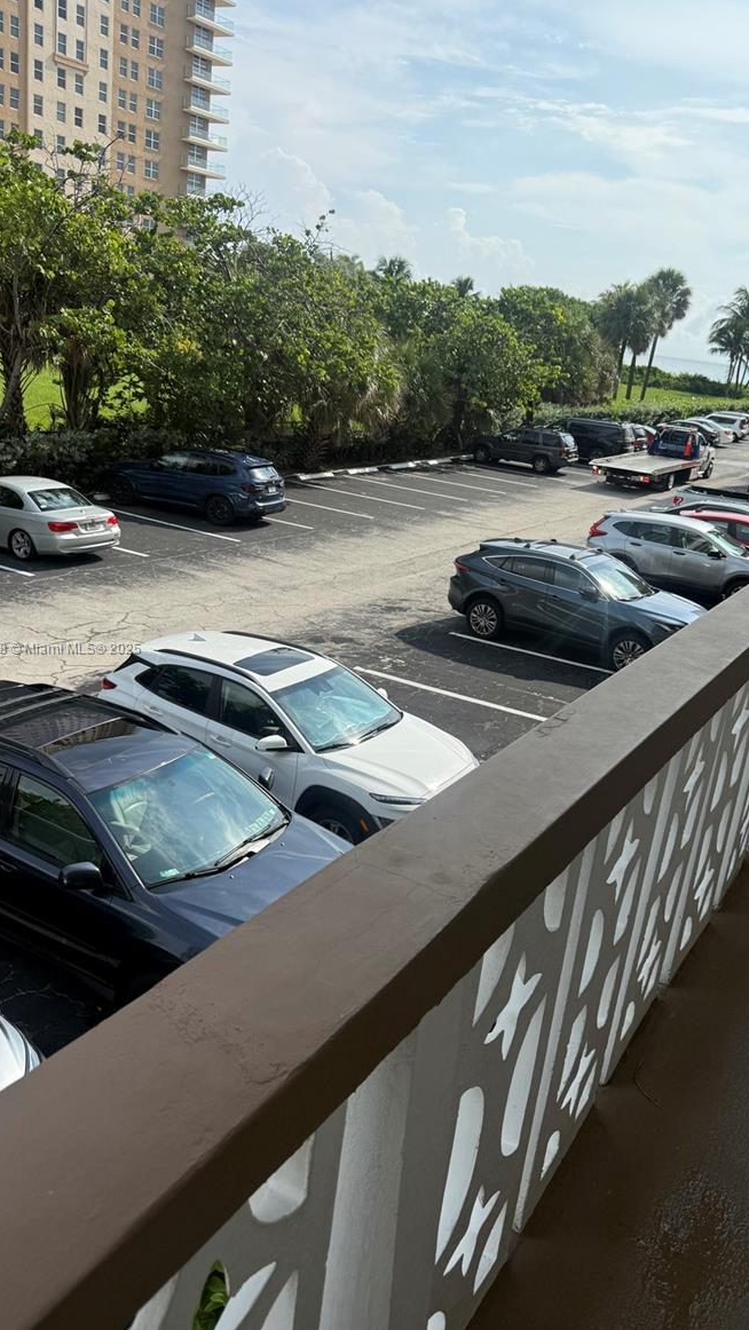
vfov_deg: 69.8
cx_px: 446
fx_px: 953
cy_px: 649
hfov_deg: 42.7
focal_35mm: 27
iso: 80
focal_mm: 6.76
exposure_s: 1/5319
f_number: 1.78
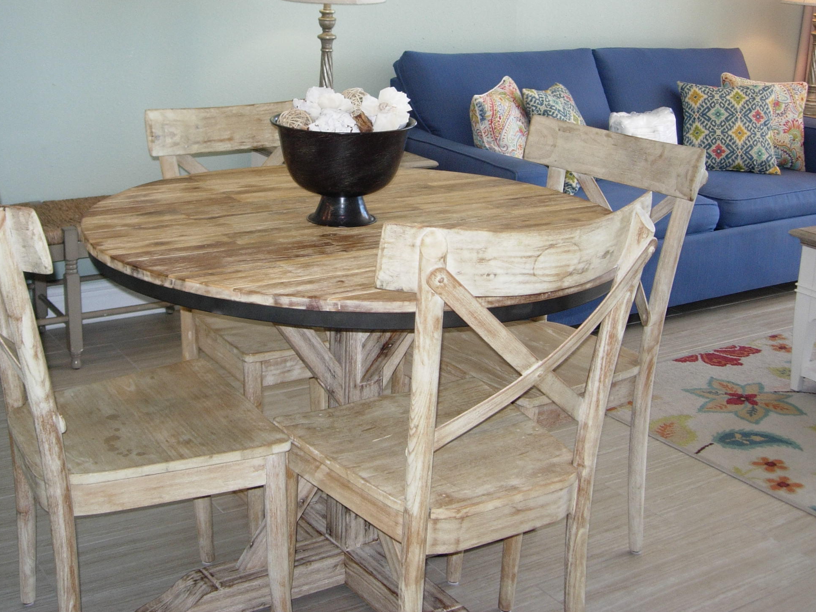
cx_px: 382
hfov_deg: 37.5
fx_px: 1202
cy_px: 210
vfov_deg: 28.4
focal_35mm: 51
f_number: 2.8
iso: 79
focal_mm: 7.8
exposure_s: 1/45.2
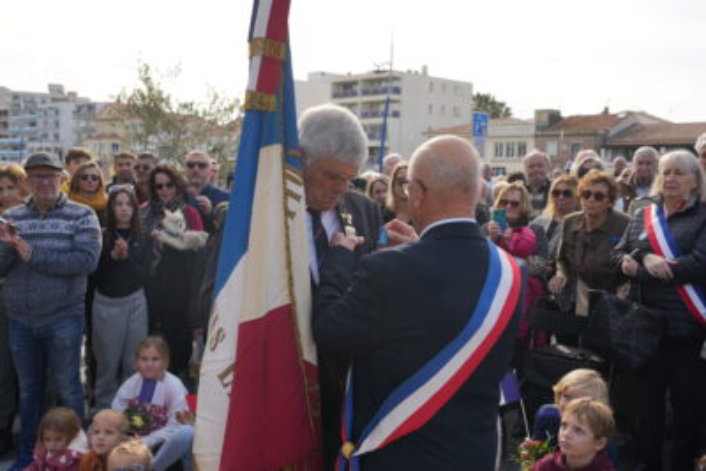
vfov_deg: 36.9
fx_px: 706
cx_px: 353
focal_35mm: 36
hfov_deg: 53.1
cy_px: 236
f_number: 5.6
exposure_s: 1/250
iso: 100
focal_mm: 36
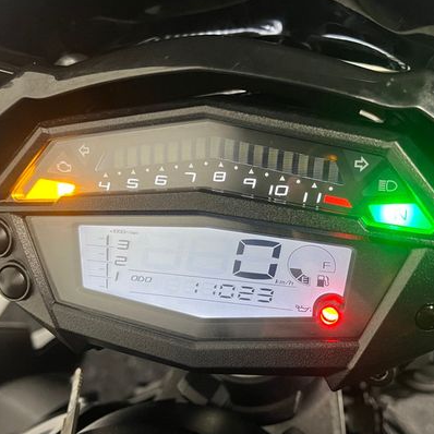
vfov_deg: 44.9
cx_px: 224
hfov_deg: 44.9
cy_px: 233
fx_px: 525
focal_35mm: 37
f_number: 1.6
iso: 400
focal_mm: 5.1
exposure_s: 1/57
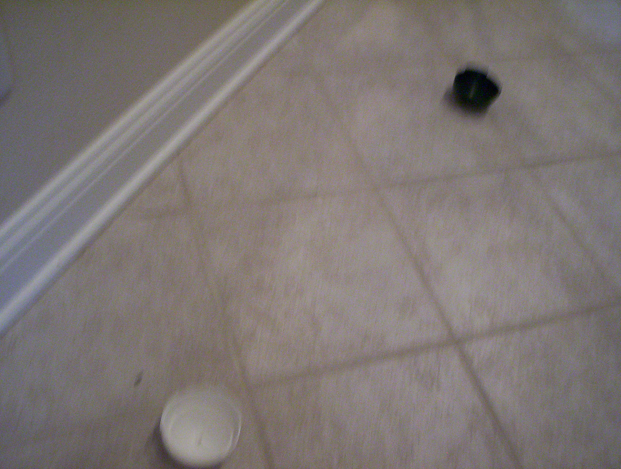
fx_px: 683
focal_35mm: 38
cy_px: 234
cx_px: 310
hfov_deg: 48.9
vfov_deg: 37.9
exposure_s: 1/8.77
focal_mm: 4.99
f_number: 4.5
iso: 200
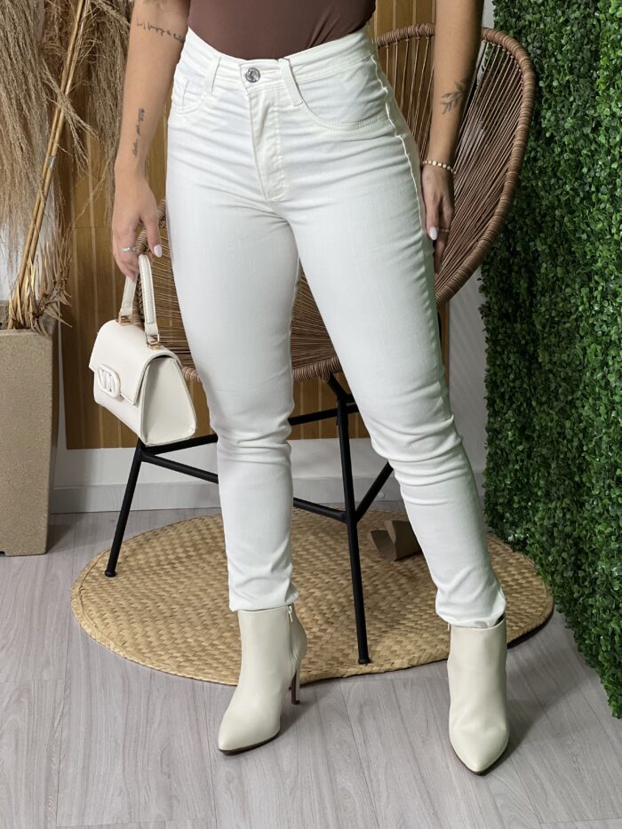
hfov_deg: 19.1
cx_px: 311
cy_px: 414
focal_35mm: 77
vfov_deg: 25.3
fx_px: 1844
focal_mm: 9
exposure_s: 1/120
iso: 125
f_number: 2.8
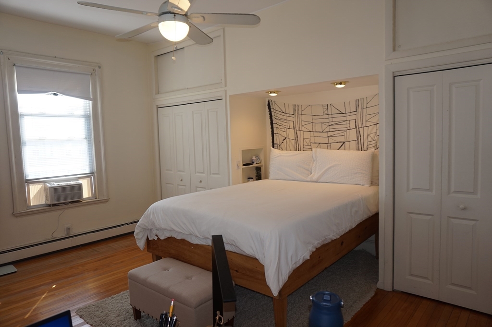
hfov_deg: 73.8
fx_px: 328
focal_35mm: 24
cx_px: 246
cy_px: 164
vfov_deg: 53.1
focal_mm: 16
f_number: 4
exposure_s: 1/60
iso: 100
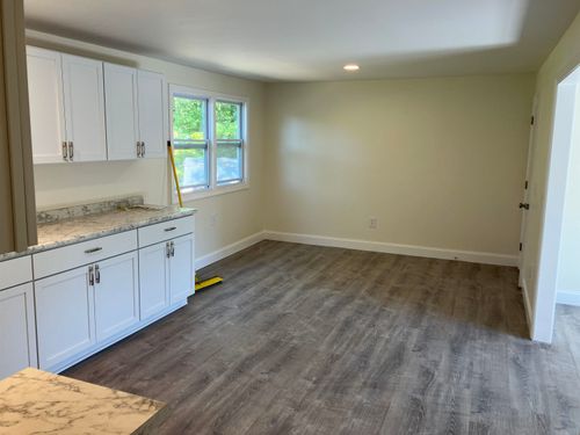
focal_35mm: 28
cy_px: 218
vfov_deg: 49.7
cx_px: 290
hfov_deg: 63.4
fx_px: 469
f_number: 1.8
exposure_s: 1/60
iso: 40
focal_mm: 3.99
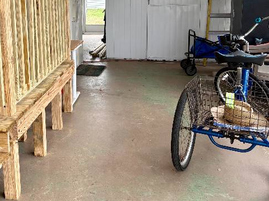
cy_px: 39
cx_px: 57
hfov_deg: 39.7
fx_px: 357
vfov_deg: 30.7
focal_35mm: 46
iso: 64
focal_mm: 5.96
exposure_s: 1/243
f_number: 1.6
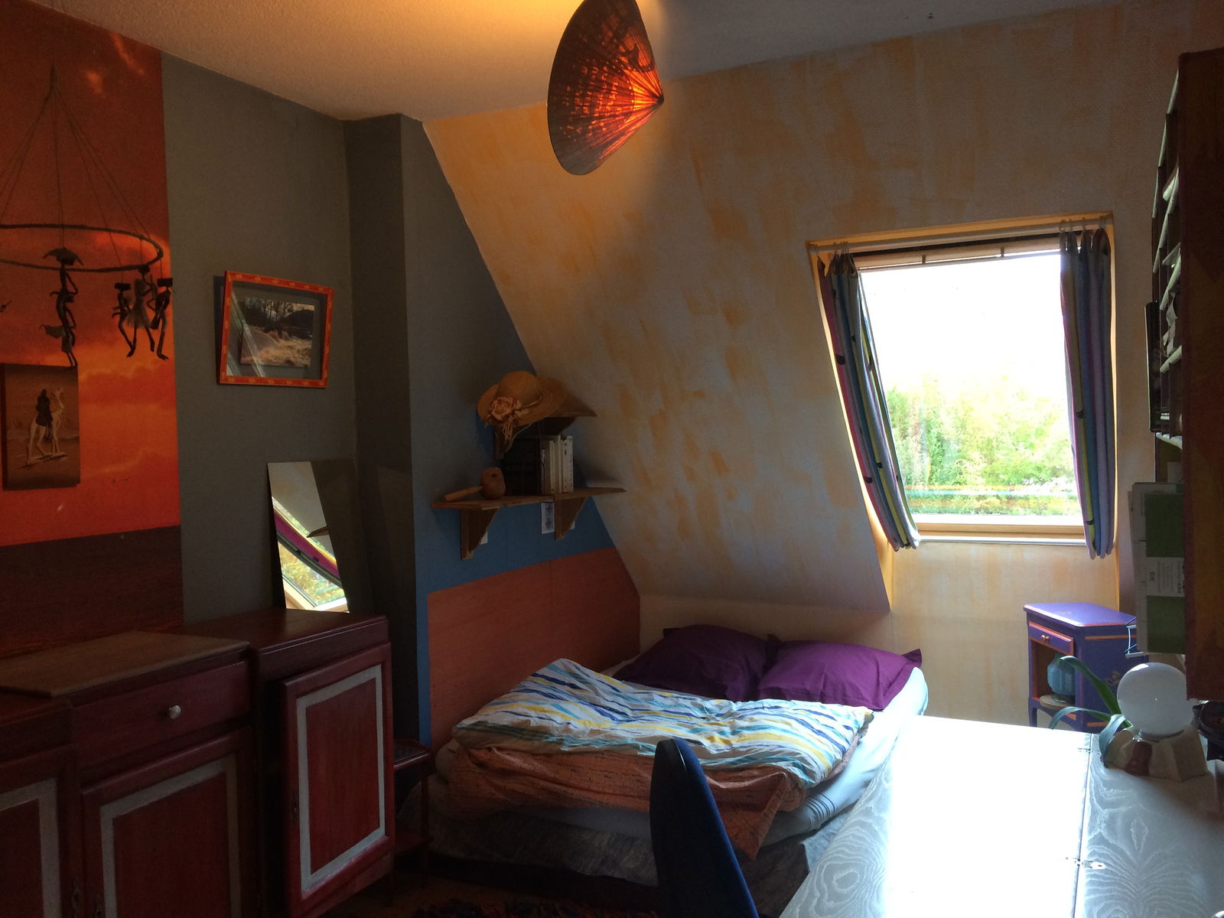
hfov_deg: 61.7
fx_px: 1025
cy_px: 459
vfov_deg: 48.2
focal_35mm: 29
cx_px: 612
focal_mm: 4.15
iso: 125
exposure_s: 1/33
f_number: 2.2
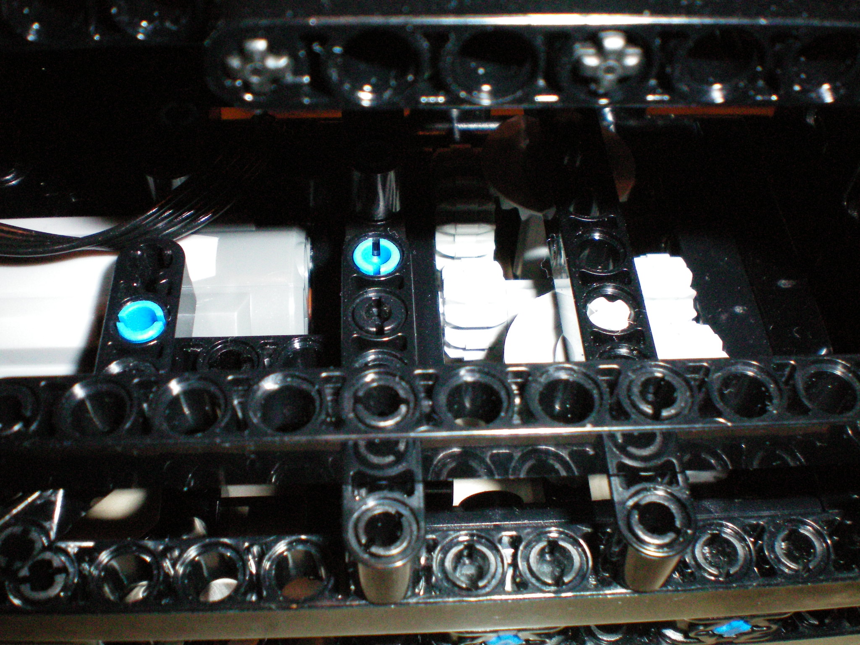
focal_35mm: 38
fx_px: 944
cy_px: 322
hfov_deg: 49.0
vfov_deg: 37.7
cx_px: 430
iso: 400
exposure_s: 1/60
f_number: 4.6
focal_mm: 6.3
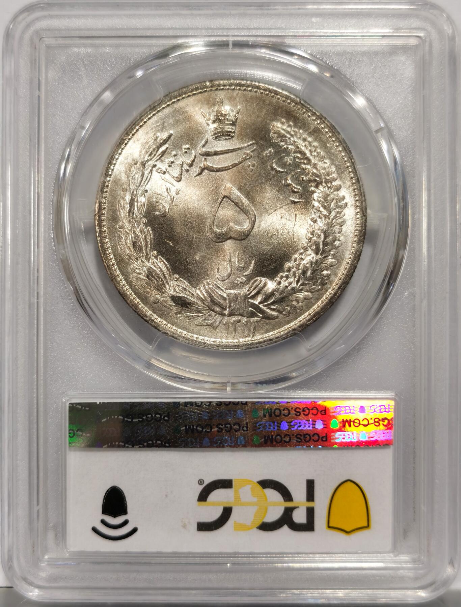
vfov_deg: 35.4
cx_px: 230
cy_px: 304
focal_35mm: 54
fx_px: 952
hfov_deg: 27.2
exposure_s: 1/100
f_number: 16
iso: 64
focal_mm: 5.56
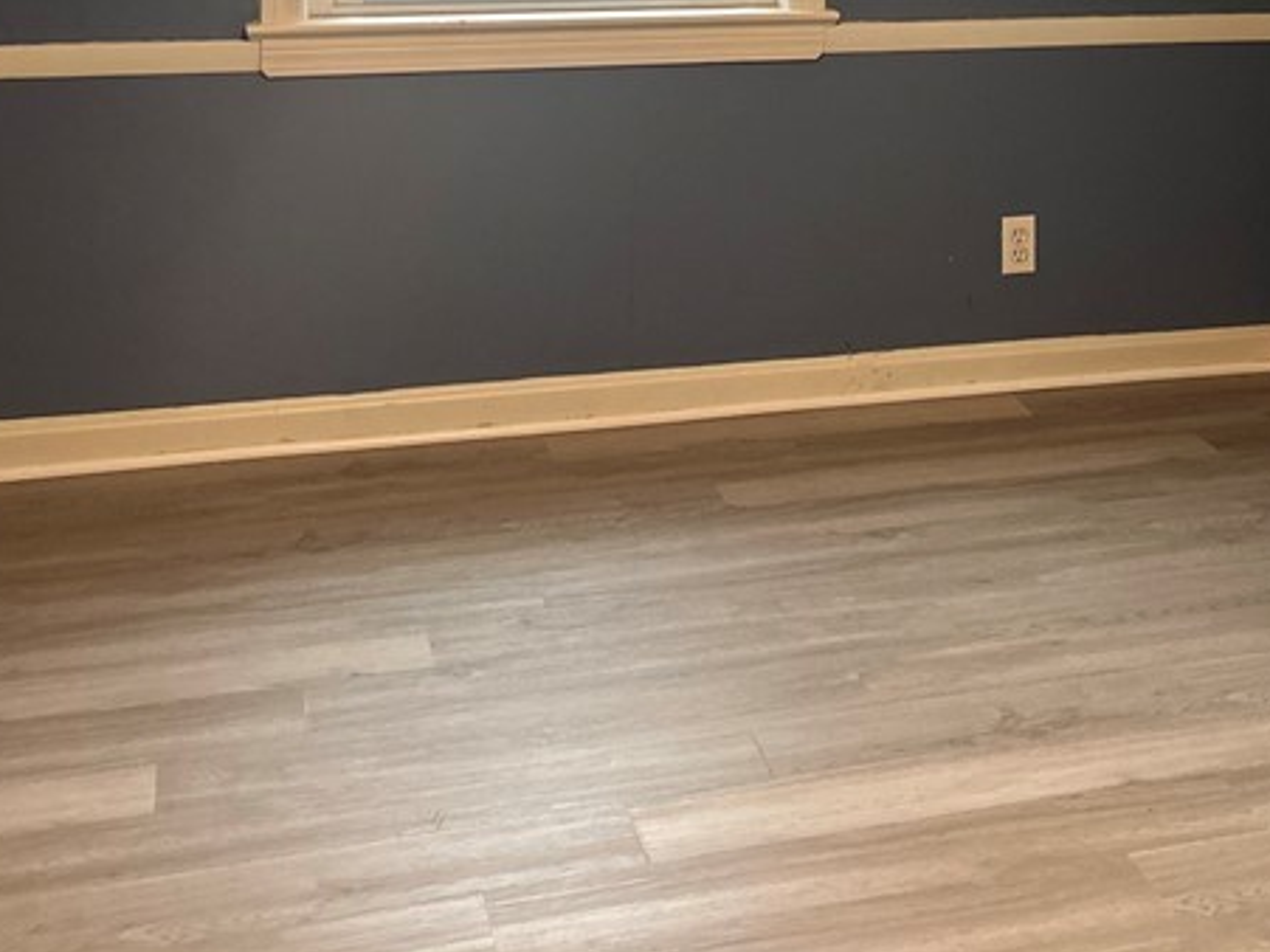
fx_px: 2164
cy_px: -115
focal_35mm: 59
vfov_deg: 23.2
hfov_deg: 32.1
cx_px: 949
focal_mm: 5.7
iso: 200
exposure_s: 1/60
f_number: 1.5
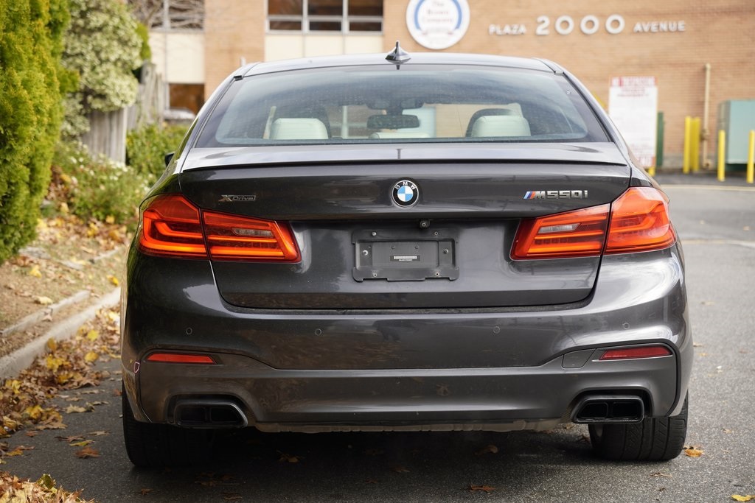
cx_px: 378
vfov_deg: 18.2
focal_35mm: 75
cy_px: 252
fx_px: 1573
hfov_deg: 27.0
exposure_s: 1/125
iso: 100
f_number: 3.5
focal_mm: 50
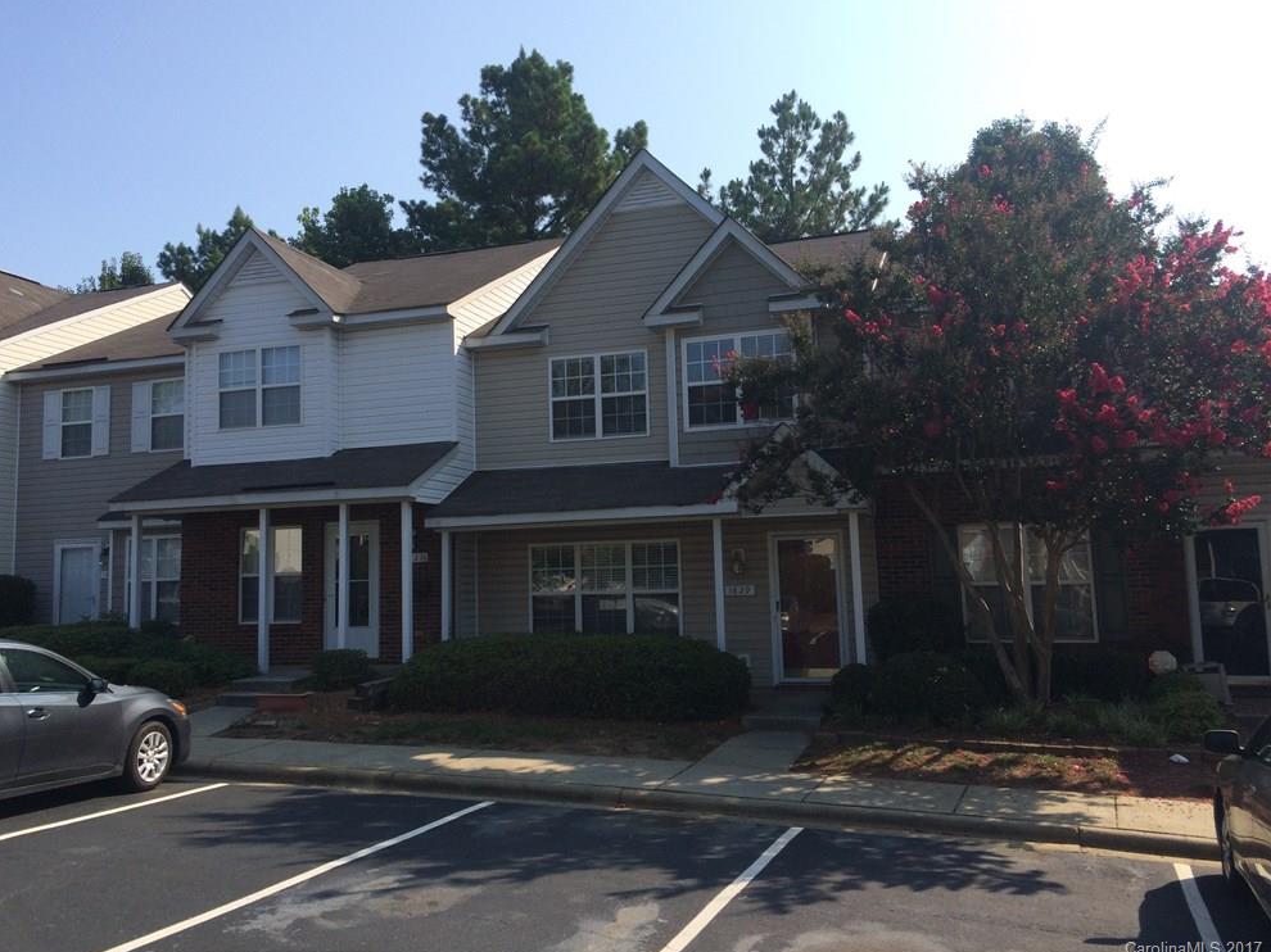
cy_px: 468
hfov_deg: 60.0
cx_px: 615
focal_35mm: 30
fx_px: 1101
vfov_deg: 46.8
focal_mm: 4.15
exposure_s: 1/1786
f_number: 2.2
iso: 32
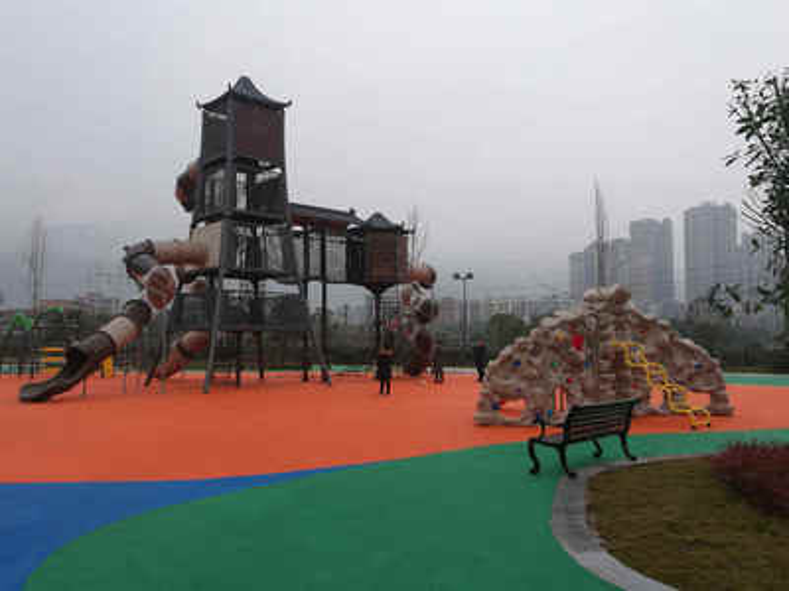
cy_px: 296
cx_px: 394
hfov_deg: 60.0
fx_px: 684
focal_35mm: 30
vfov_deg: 46.8
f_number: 2.2
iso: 50
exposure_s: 1/206
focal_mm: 4.5
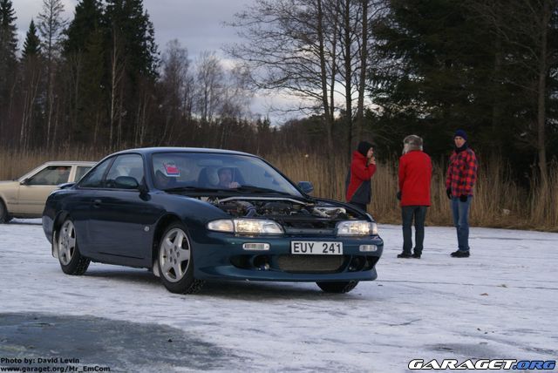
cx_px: 279
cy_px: 186
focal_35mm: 90
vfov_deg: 15.2
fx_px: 1396
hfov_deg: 22.6
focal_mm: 60
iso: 100
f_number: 8
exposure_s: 1/160
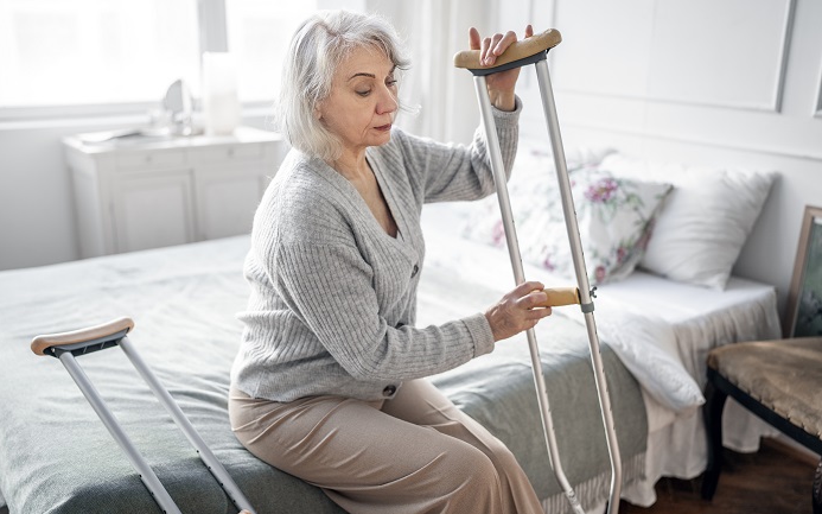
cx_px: 412
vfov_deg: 35.3
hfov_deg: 54.0
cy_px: 248
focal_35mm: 36
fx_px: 806
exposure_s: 1/250
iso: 320
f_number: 1.6
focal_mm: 35
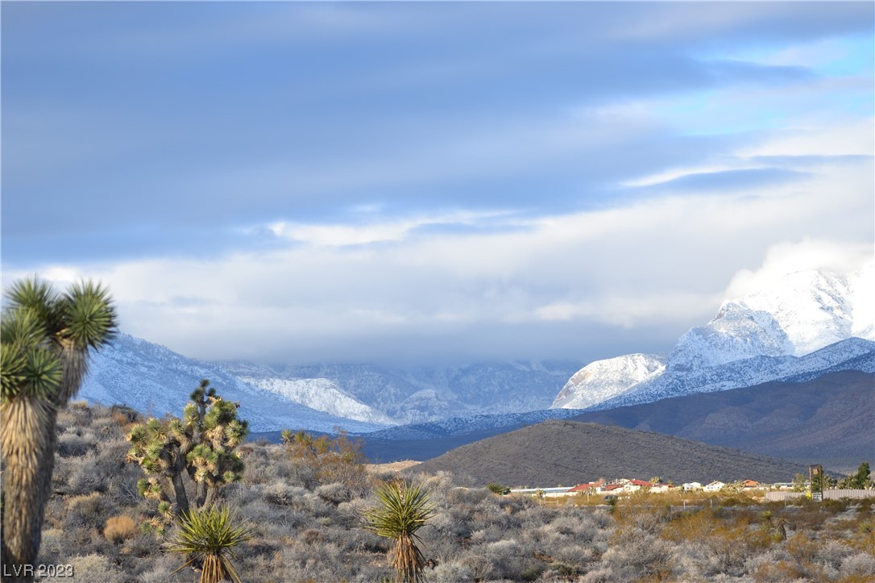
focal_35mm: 147
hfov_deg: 14.0
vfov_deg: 9.3
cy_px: 292
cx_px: 438
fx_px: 3571
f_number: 7.1
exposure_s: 1/200
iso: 100
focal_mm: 98
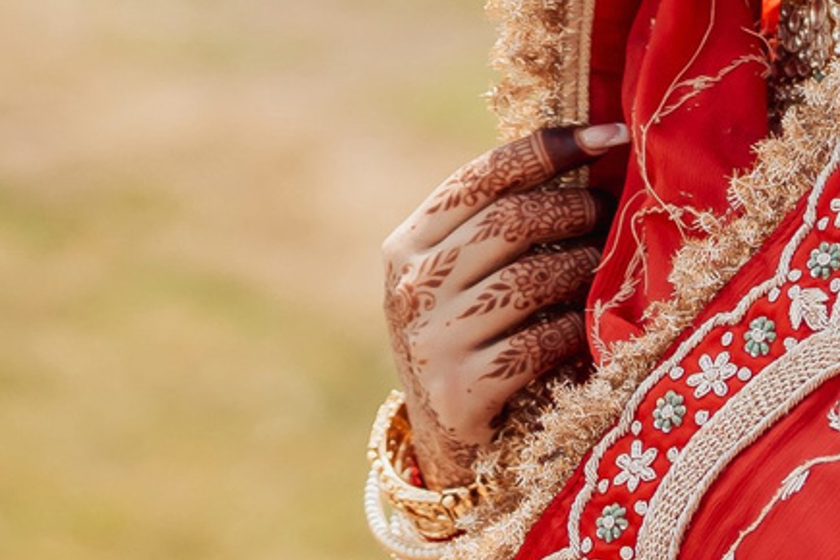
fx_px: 6859
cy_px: 159
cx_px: 890
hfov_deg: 7.0
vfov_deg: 4.7
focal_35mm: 294
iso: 100
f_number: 1.4
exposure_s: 1/8000
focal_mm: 50
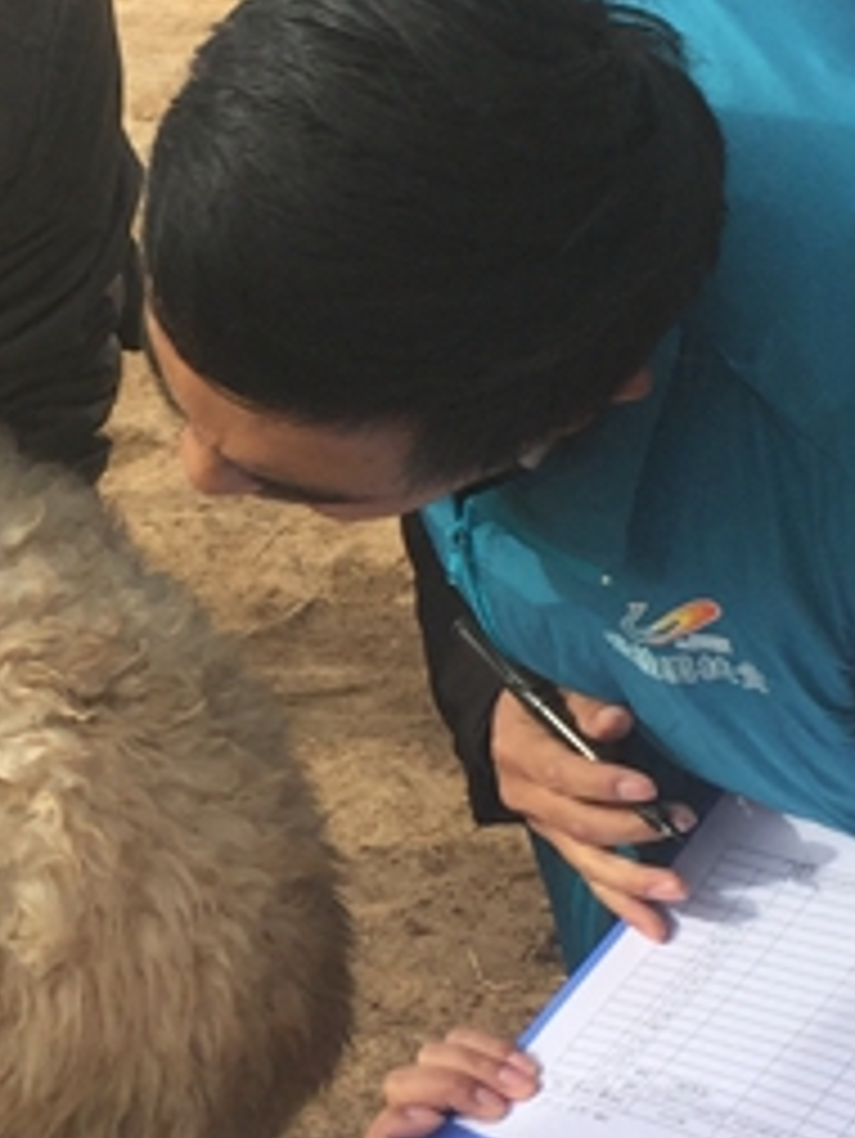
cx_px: 32
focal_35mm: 107
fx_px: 3521
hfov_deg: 13.7
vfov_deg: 18.4
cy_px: 578
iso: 32
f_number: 2.2
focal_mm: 4.15
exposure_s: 1/824
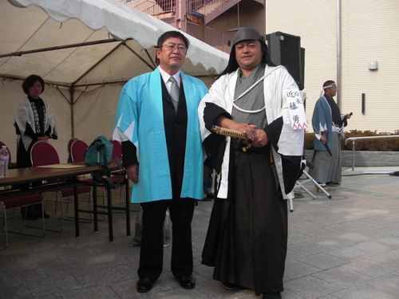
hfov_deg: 51.4
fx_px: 415
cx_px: 200
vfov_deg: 39.7
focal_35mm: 36
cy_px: 150
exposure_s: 1/640
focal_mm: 6.3
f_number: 2.8
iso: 50
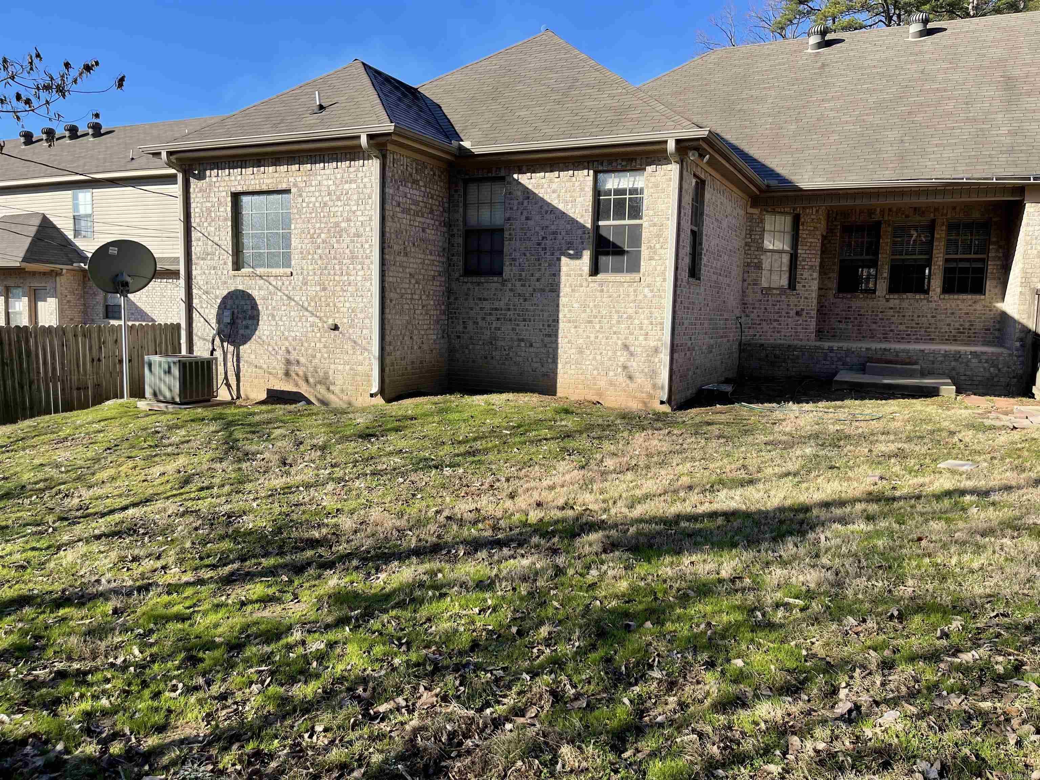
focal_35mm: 26
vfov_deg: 53.1
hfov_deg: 67.3
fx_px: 781
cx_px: 520
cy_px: 390
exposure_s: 1/1715
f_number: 1.6
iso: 32
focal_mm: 5.1
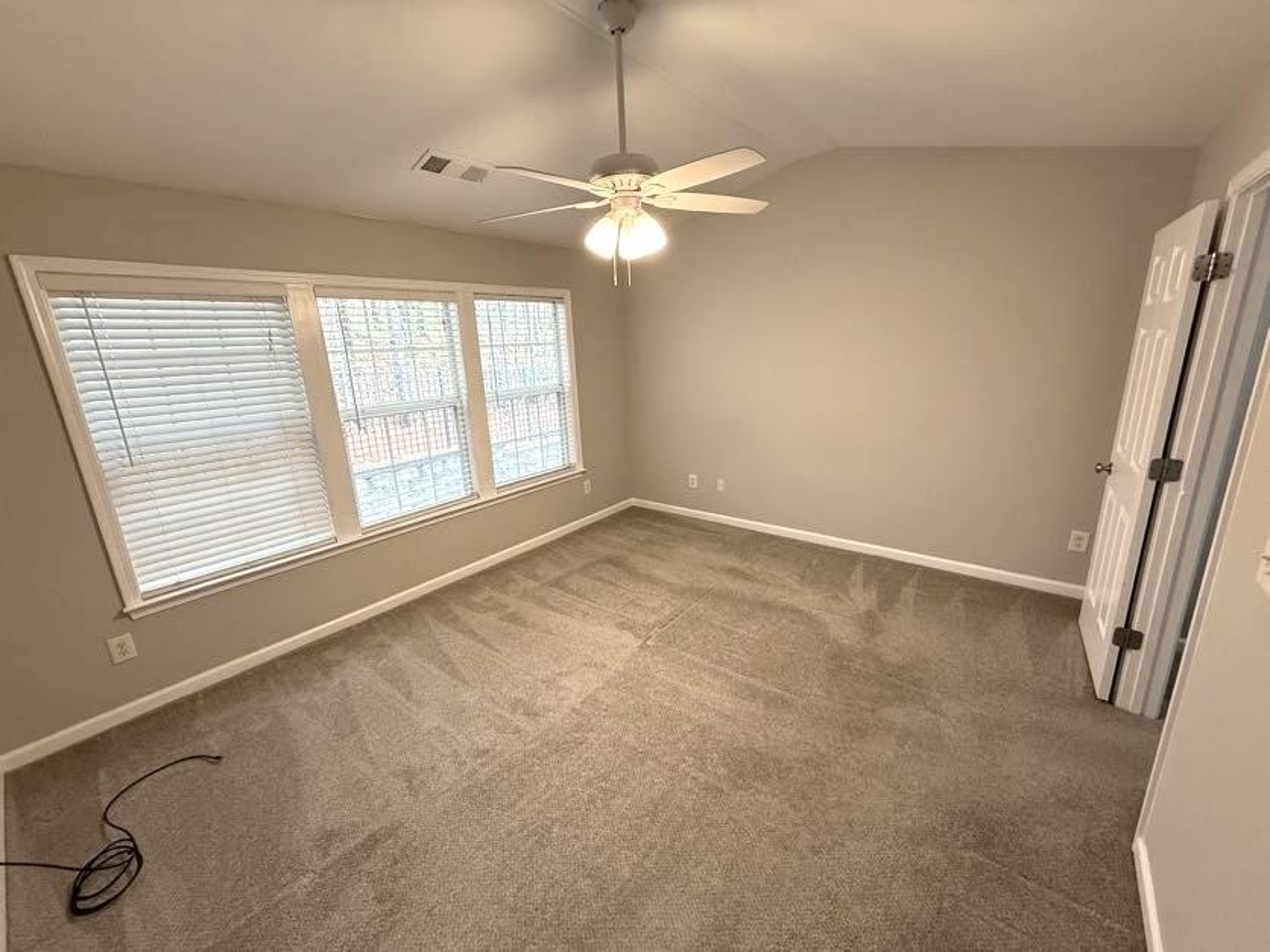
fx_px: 514
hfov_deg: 102.1
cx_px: 635
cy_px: 476
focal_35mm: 14
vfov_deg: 85.7
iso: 200
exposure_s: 1/60
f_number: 2.2
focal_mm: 2.22
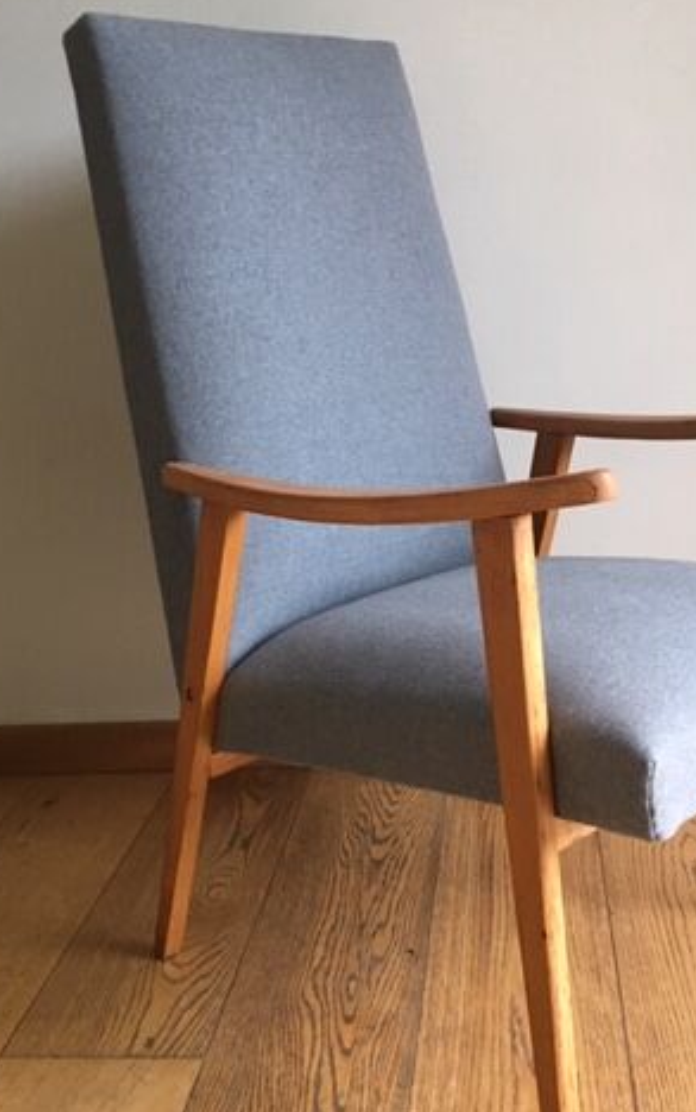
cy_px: 554
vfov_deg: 47.2
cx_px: 420
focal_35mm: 42
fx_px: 1273
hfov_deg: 30.5
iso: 160
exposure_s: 1/33
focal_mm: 4.15
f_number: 2.2
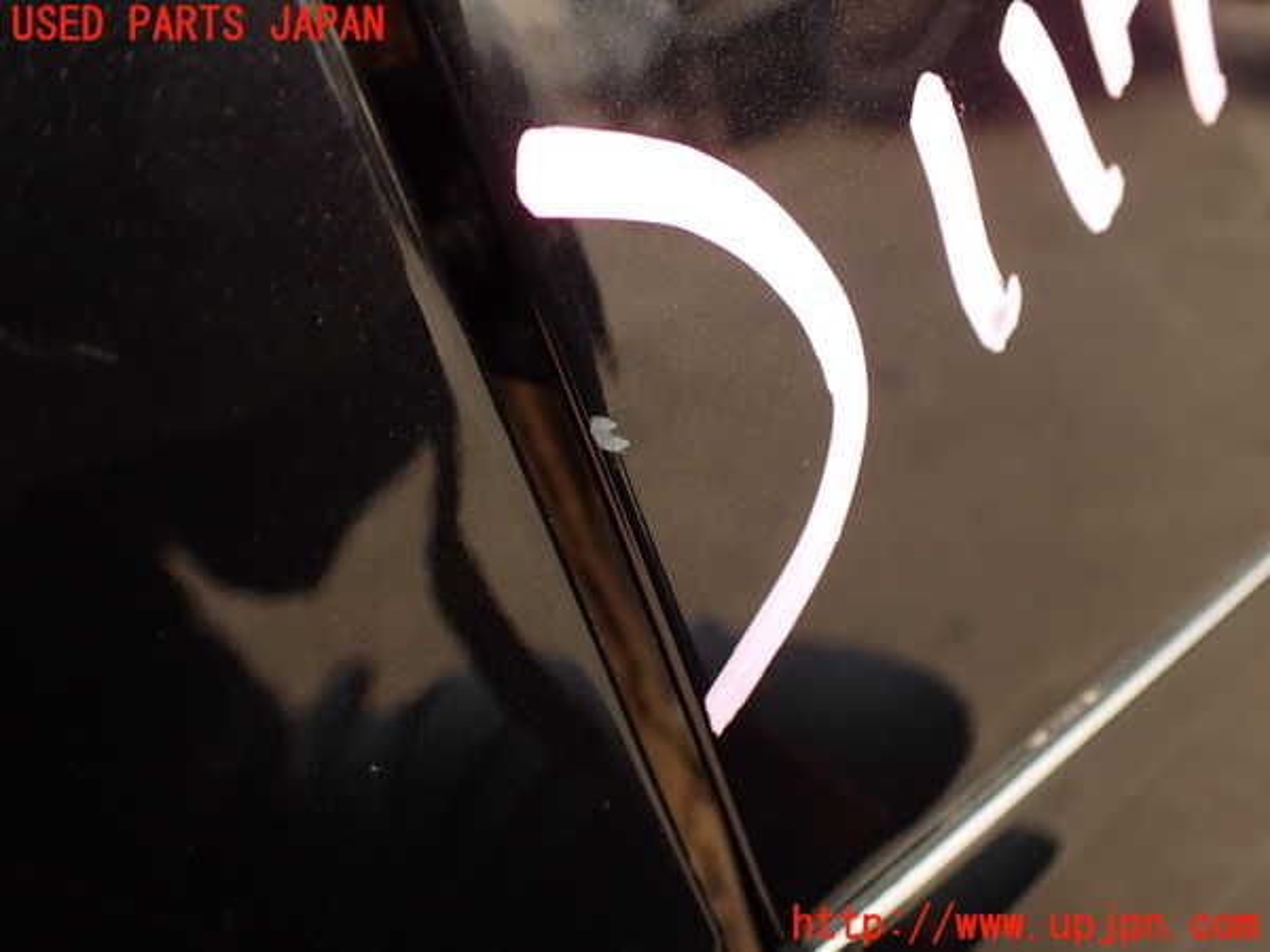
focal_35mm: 32
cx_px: 635
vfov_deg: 44.2
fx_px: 1174
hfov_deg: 56.8
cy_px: 476
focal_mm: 5.79
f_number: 2.4
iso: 200
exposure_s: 1/60
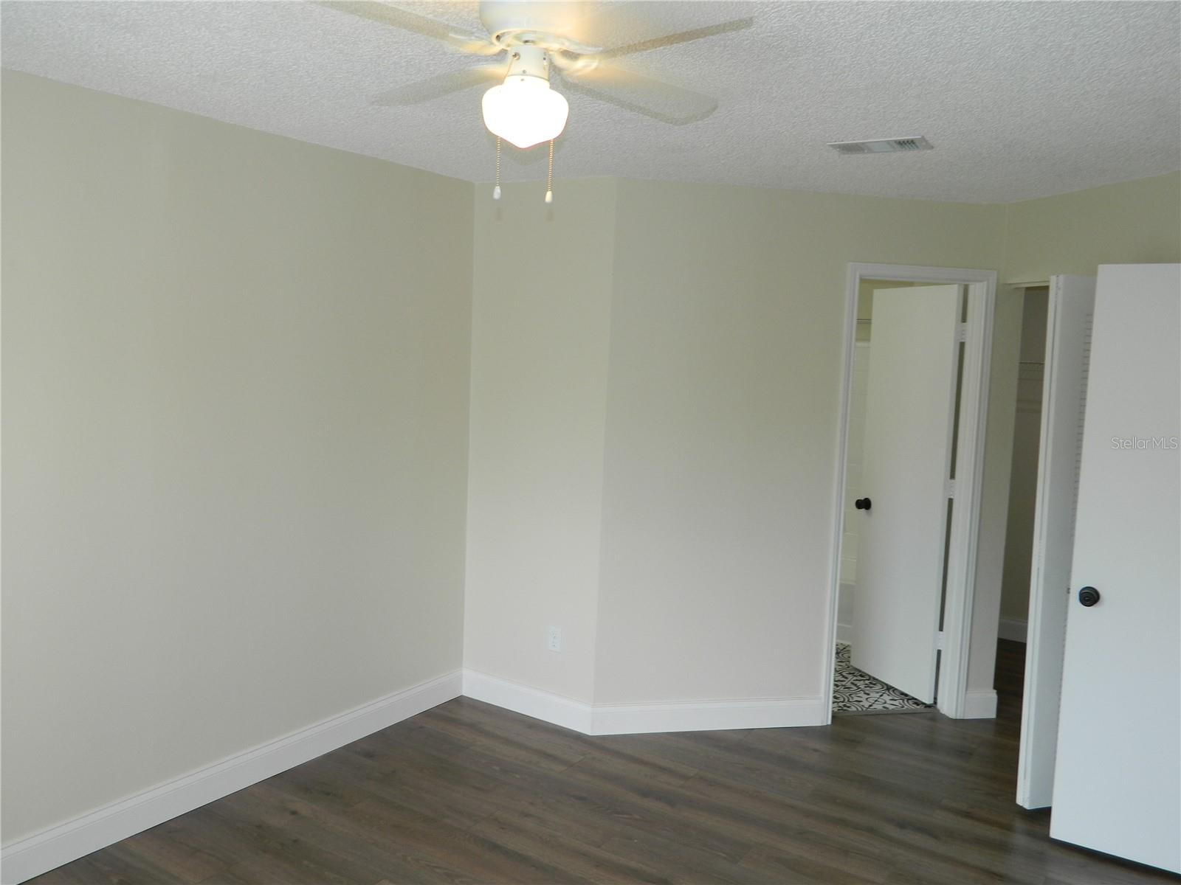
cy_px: 442
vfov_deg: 49.7
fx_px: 955
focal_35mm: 28
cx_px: 590
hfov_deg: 63.4
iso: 80
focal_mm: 5.1
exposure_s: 1/30
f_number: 3.2
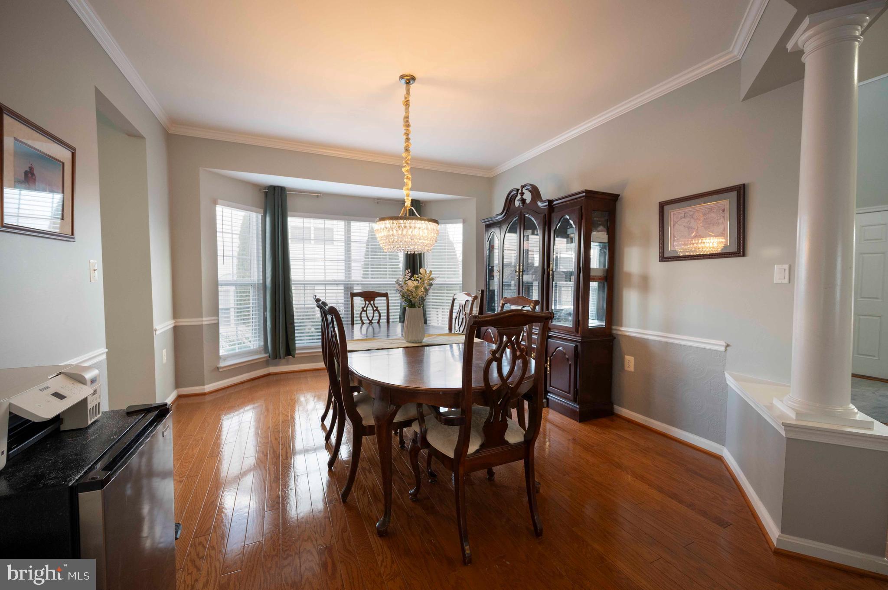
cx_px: 444
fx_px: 370
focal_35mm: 15
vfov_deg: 77.2
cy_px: 295
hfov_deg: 100.4
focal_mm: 15
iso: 1000
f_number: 5
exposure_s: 1/500
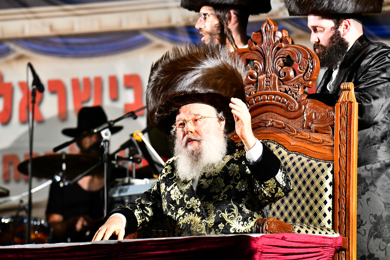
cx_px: 195
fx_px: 2708
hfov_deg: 8.2
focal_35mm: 250
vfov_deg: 5.5
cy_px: 130
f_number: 5.6
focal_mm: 250
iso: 3200
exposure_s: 1/200
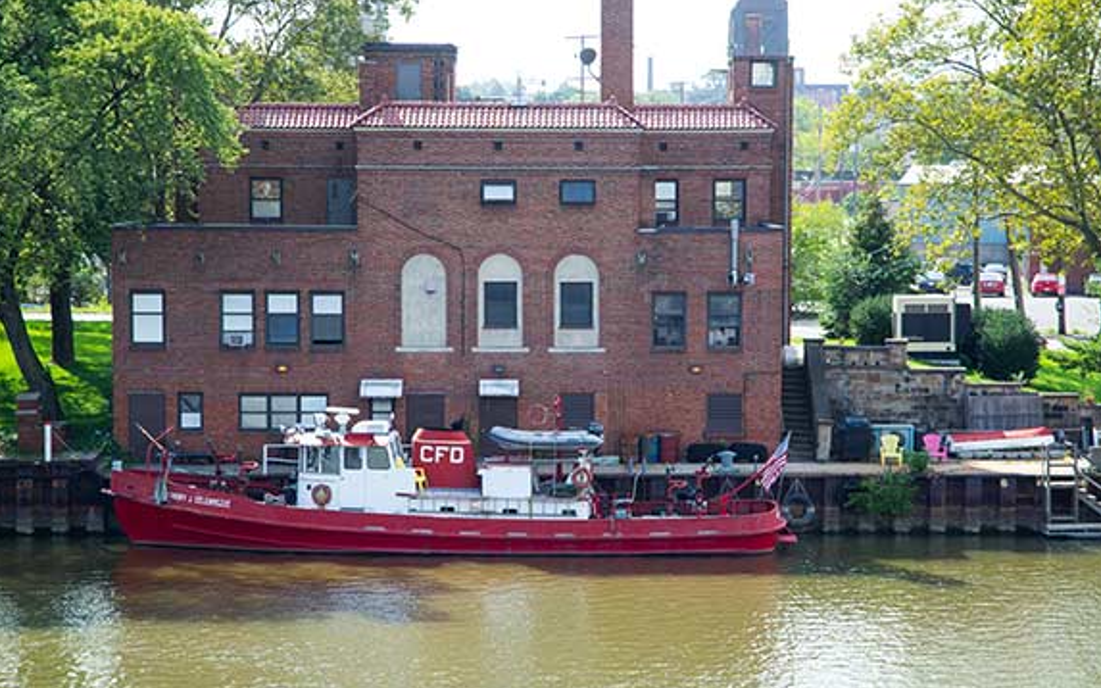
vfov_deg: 13.6
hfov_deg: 21.6
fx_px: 2880
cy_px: 337
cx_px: 546
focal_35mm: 96
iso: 200
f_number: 6.3
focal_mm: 62
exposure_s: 1/250
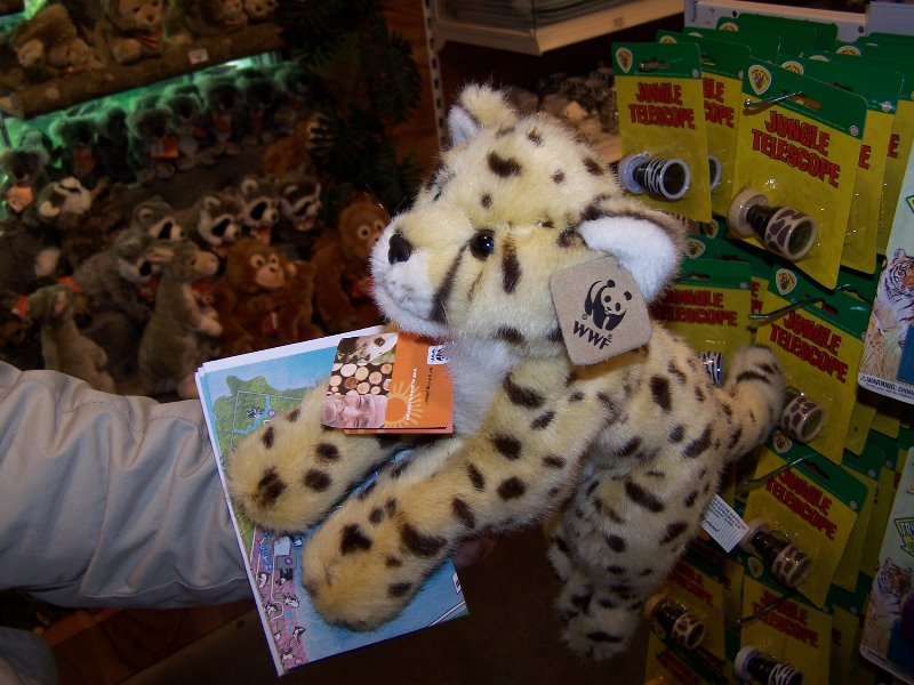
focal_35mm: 38
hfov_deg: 49.0
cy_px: 342
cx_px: 457
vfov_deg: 37.7
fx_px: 1003
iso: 80
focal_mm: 6.3
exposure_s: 1/60
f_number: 2.8
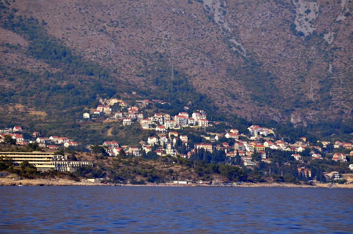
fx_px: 2422
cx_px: 176
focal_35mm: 248
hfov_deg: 8.3
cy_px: 117
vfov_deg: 5.5
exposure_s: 1/4000
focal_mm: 165
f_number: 5
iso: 640
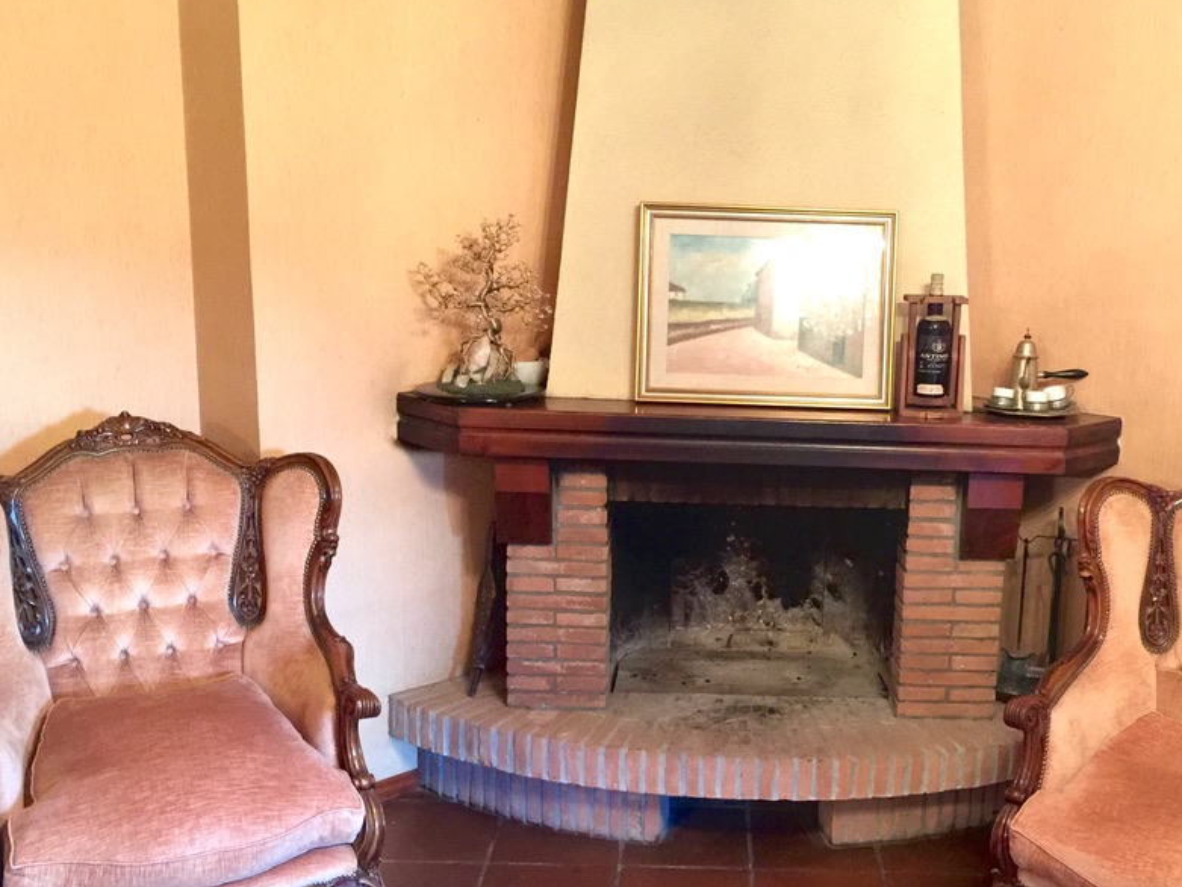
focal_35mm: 38
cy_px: 477
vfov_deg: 37.7
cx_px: 726
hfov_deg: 48.6
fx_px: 1298
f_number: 2.2
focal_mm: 4.15
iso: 160
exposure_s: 1/8
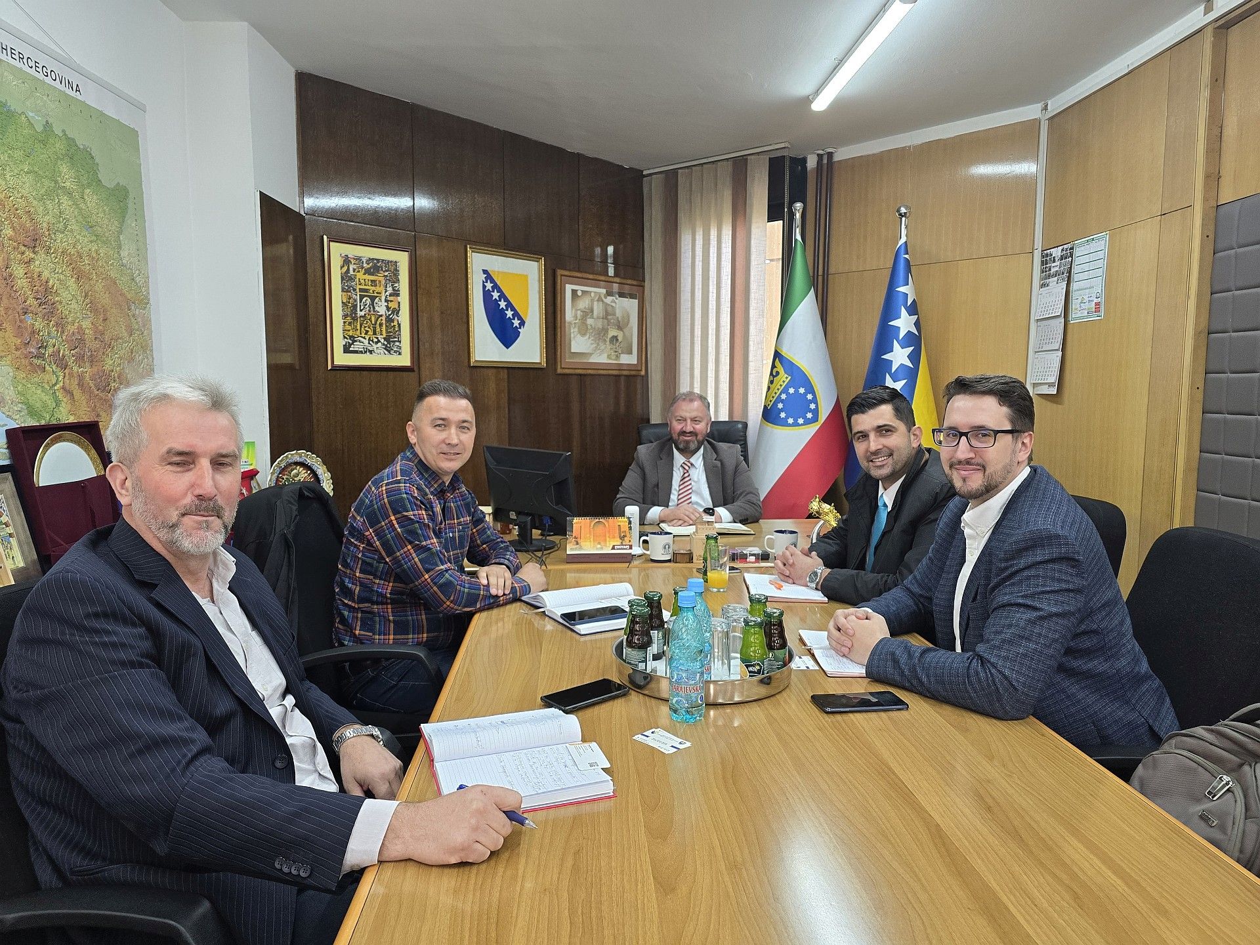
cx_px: 630
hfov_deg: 73.9
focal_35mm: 23
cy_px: 472
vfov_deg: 58.9
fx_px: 837
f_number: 1.7
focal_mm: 6.3
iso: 200
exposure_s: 1/180
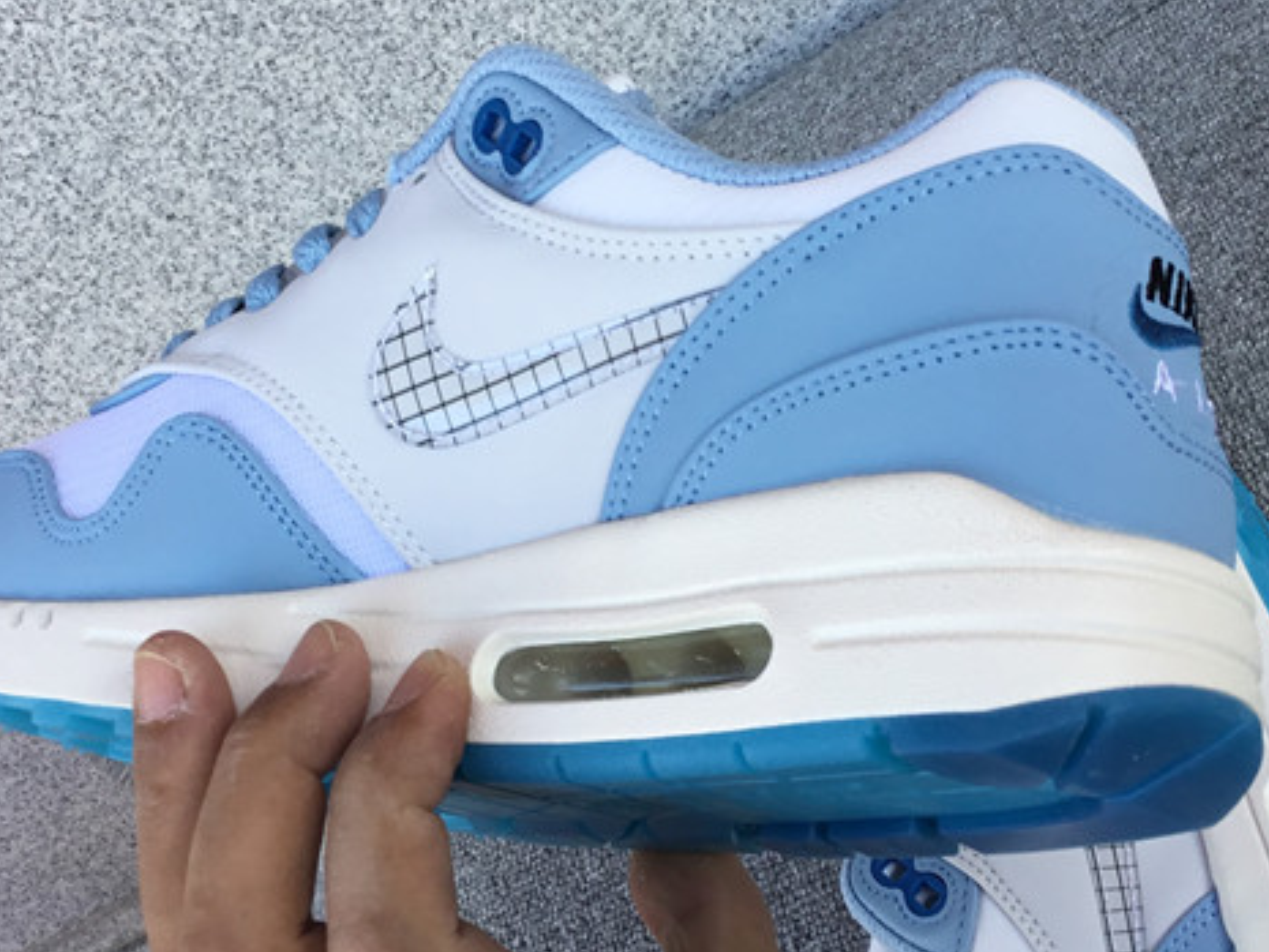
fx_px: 2200
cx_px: 609
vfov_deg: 24.4
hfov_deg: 32.2
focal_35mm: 60
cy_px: 372
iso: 25
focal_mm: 3.3
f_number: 2.4
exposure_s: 1/118
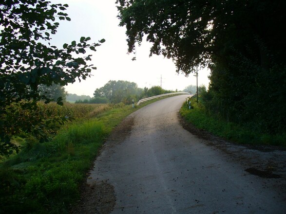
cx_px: 143
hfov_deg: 50.1
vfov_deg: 38.7
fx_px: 306
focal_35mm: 37
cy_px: 107
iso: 64
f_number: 2.8
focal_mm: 6.1
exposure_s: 1/250
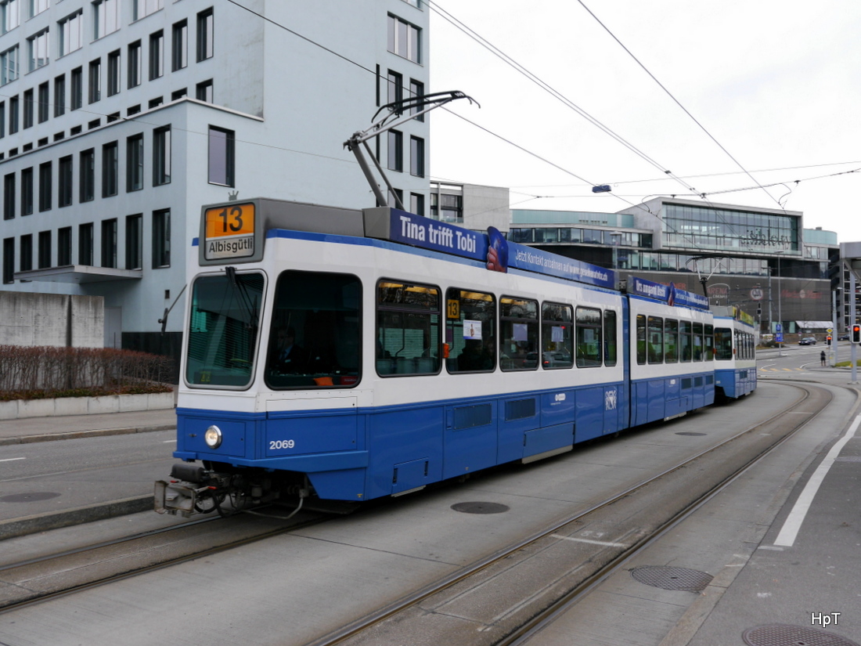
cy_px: 323
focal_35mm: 30
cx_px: 430
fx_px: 746
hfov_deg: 60.0
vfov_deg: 46.8
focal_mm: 15
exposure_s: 1/250
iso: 160
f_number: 5.6
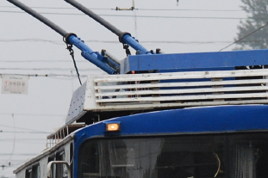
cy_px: 177
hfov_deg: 3.2
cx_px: 168
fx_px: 4769
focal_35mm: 641
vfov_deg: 2.1
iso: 400
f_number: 4.8
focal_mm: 102
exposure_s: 1/320
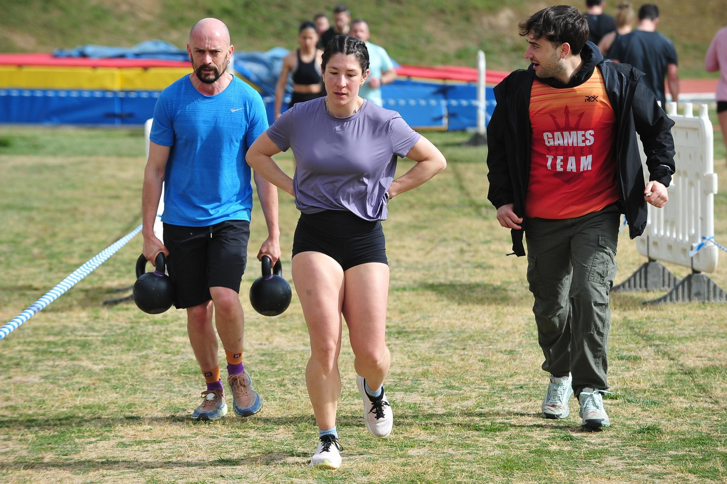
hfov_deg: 10.3
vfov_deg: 6.9
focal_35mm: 200
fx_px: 4037
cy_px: 242
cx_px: 364
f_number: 7.1
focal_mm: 200
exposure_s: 1/640
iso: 320
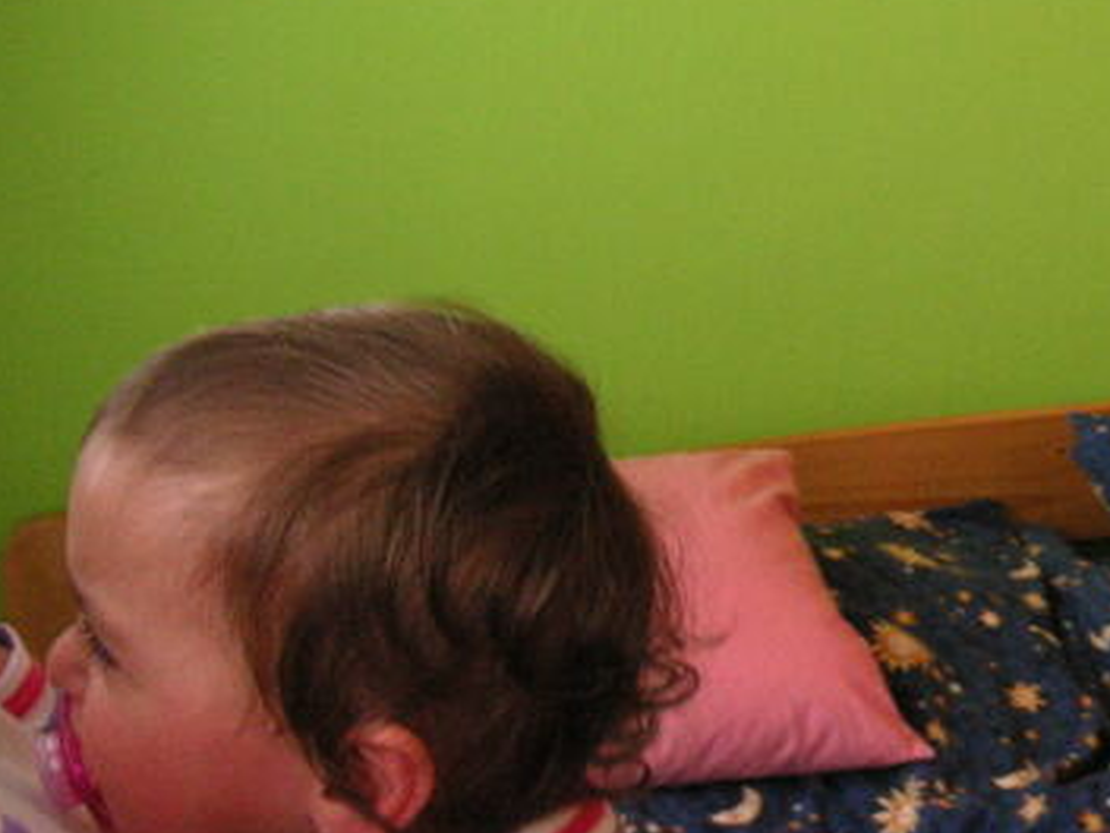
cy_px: 600
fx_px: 2694
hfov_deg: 22.1
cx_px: 1192
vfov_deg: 17.5
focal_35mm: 84
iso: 125
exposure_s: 1/45
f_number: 2.8
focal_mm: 6.1
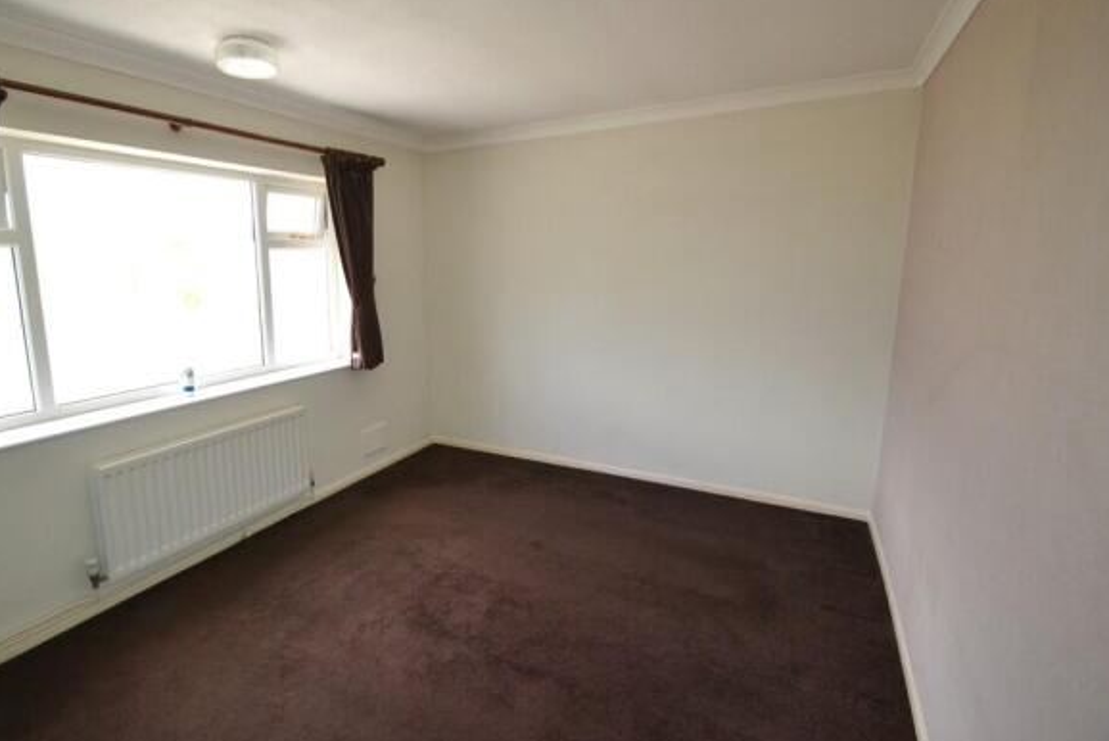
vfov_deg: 70.4
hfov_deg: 92.9
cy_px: 345
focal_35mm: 17
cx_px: 498
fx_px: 524
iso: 1600
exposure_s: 1/60
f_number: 3.5
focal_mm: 10
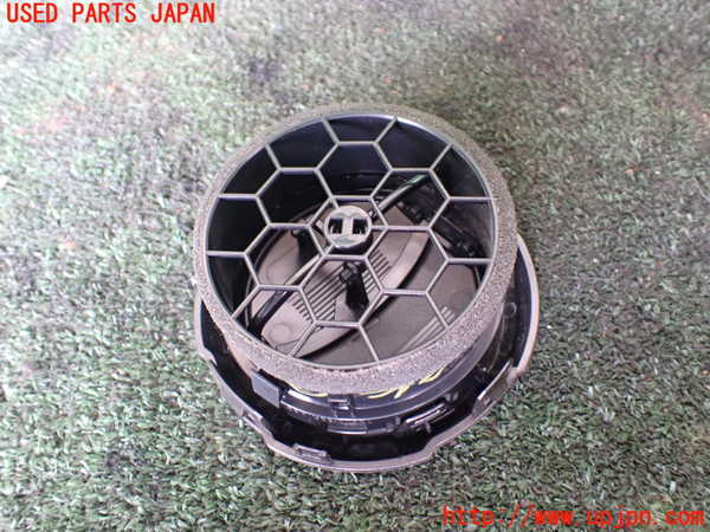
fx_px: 615
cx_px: 355
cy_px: 266
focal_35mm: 30
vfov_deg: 46.8
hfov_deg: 60.0
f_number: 2.3
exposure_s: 1/40
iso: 800
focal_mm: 5.4
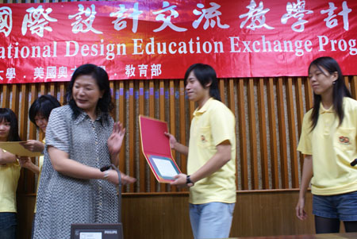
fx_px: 328
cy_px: 120
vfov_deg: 40.1
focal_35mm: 33
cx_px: 178
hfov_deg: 57.2
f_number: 4
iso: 400
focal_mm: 22
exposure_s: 1/30
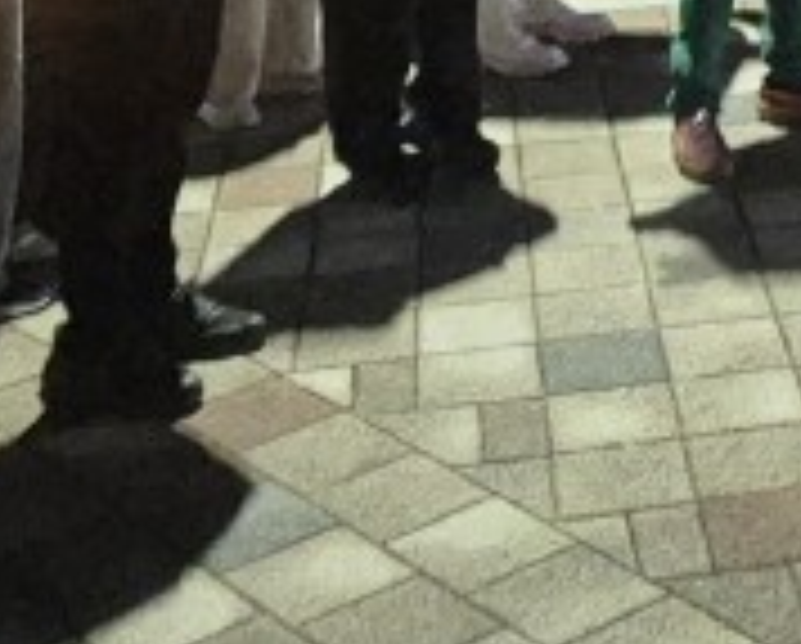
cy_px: -450
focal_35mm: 91
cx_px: 760
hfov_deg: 20.5
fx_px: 2161
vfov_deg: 15.1
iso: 1600
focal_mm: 2.2
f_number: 2.2
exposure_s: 1/24
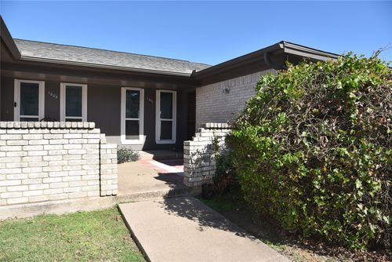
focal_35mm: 24
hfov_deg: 73.7
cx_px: 196
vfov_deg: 53.2
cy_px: 131
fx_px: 261
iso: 100
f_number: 8
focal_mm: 24
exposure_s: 1/200
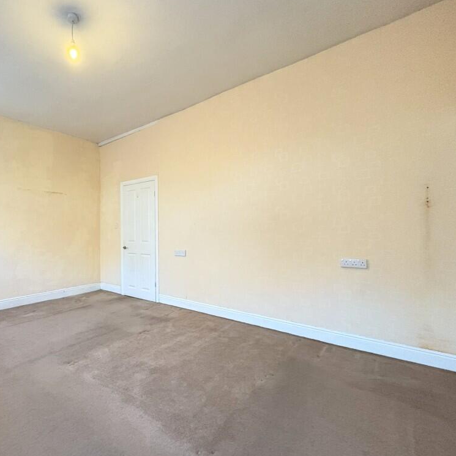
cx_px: 150
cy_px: 230
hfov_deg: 81.0
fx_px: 253
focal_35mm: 17
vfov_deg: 84.0
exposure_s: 1/60
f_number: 2.2
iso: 1000
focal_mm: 2.22
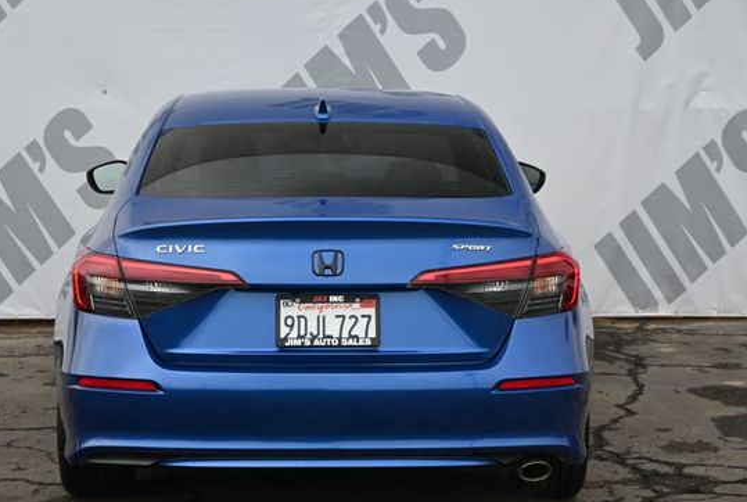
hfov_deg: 26.4
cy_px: 257
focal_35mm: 77
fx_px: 1593
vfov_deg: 17.9
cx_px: 328
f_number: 6
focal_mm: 43
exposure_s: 1/125
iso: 1250
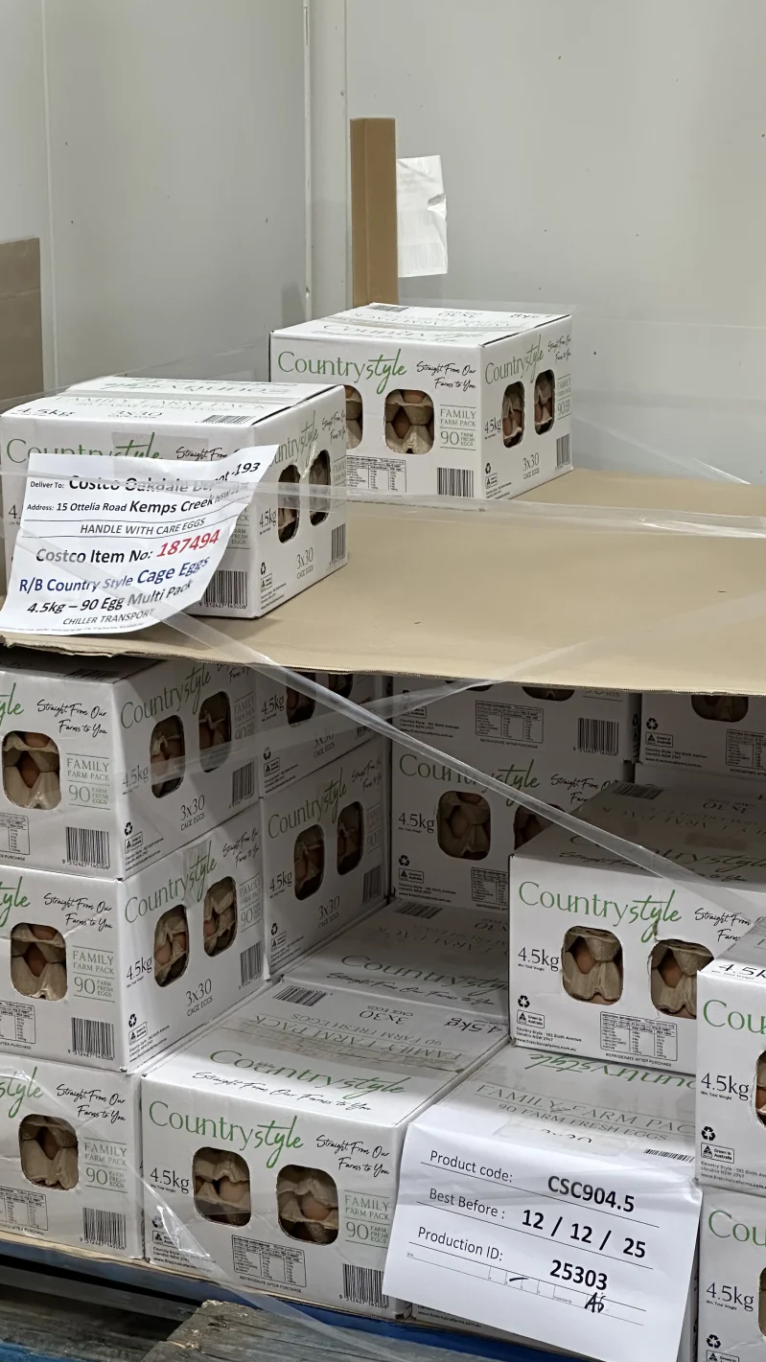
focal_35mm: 85
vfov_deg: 25.0
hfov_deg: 14.2
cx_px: 422
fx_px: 3070
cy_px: 681
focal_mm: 9
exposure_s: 1/68
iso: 250
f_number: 2.8
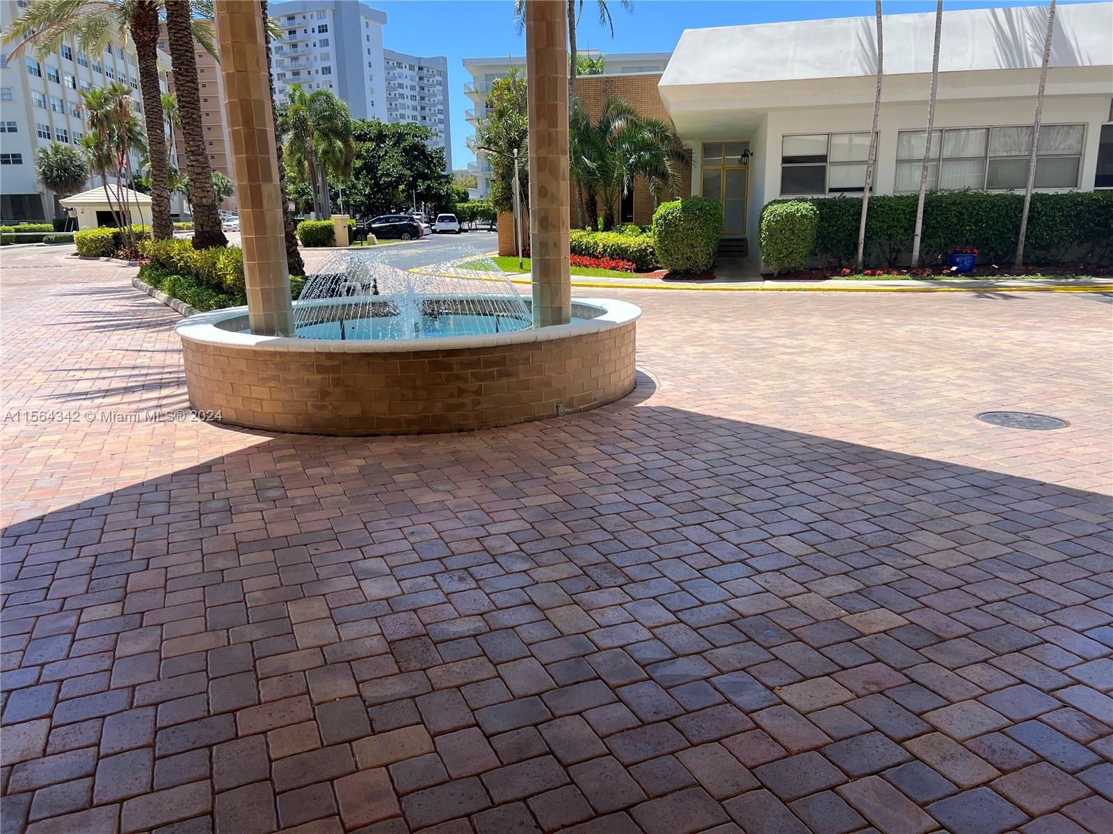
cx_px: 556
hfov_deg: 67.3
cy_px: 417
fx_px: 836
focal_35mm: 26
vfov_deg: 53.1
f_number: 1.5
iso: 50
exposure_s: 1/2571
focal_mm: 5.7
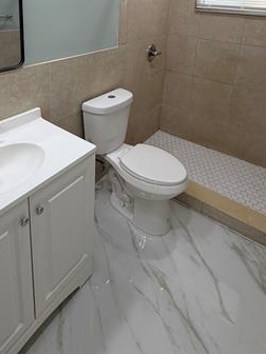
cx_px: 120
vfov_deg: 62.3
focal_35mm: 25
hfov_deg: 54.8
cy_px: 61
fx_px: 256
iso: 125
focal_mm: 2.22
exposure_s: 1/120
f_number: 2.2
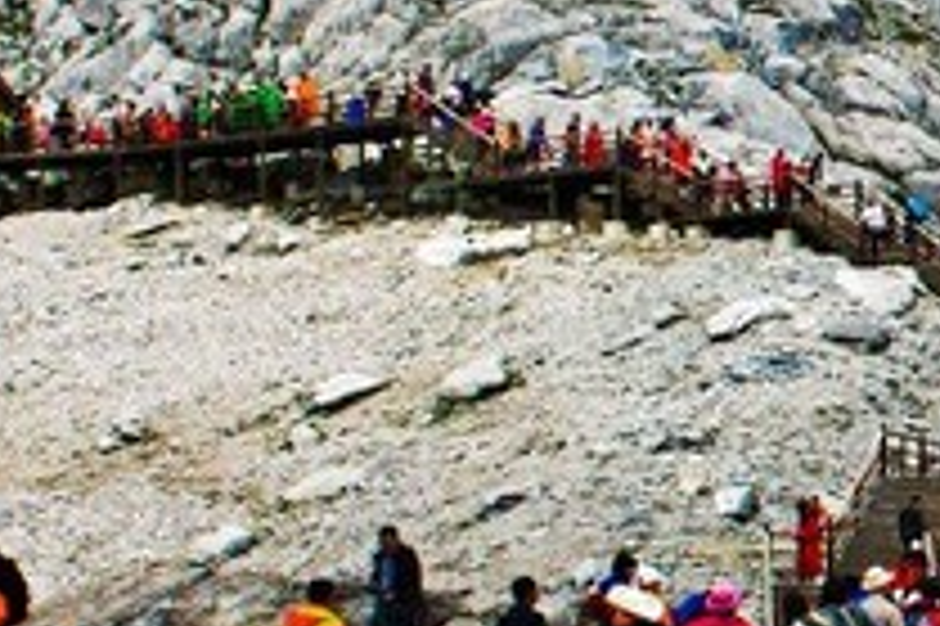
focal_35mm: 138
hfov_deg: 13.6
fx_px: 3600
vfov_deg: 9.9
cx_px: 1570
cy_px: 259
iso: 200
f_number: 14
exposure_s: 1/320
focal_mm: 24
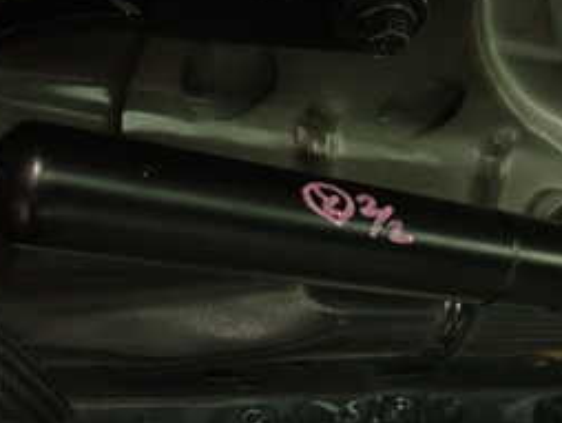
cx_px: 312
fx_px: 959
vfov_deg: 24.9
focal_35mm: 59
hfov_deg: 32.6
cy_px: 217
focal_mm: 4.5
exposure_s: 1/25
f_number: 2
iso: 800
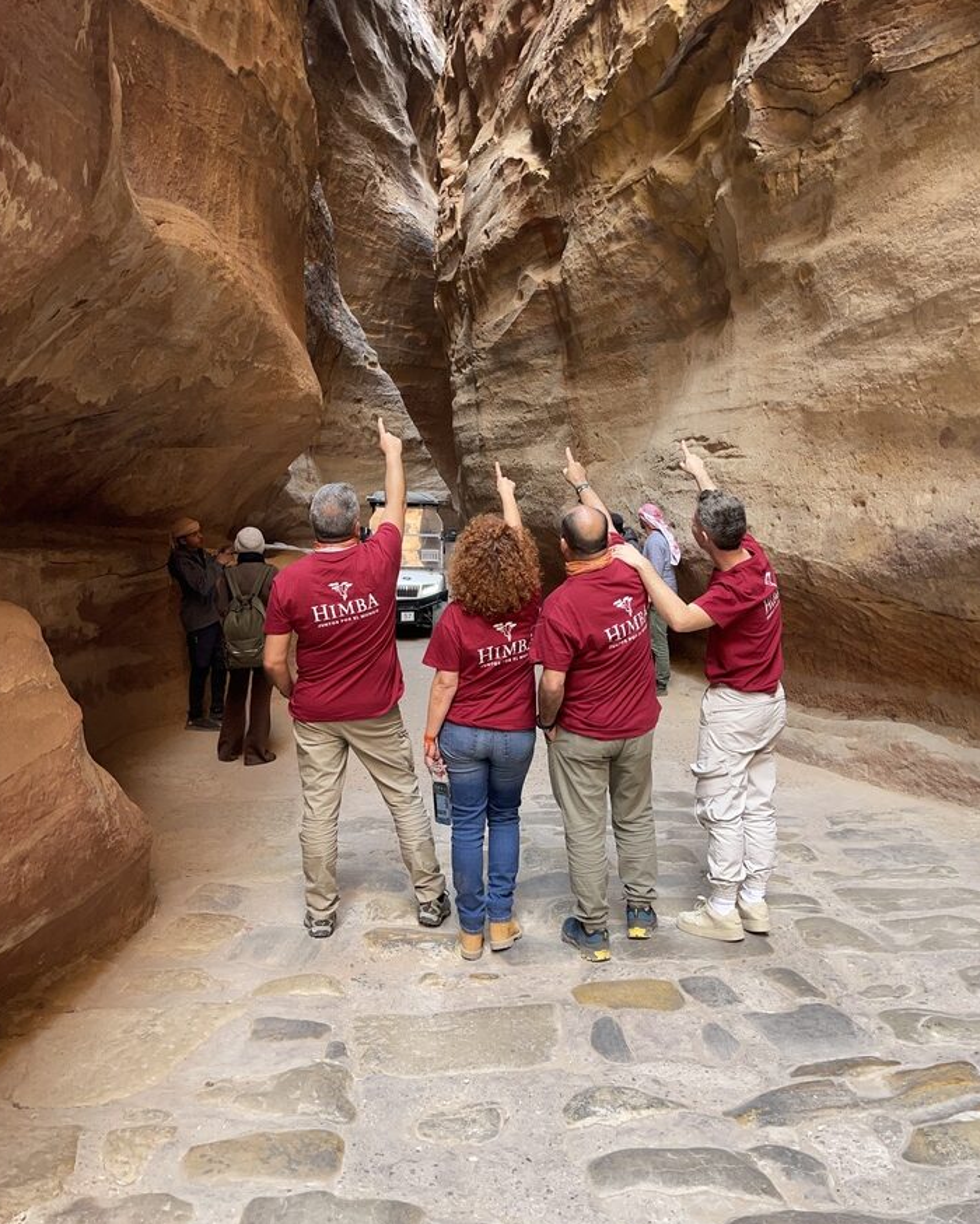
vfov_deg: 64.1
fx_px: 979
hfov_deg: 53.2
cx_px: 493
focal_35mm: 27
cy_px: 599
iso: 125
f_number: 1.6
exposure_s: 1/111
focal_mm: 5.1
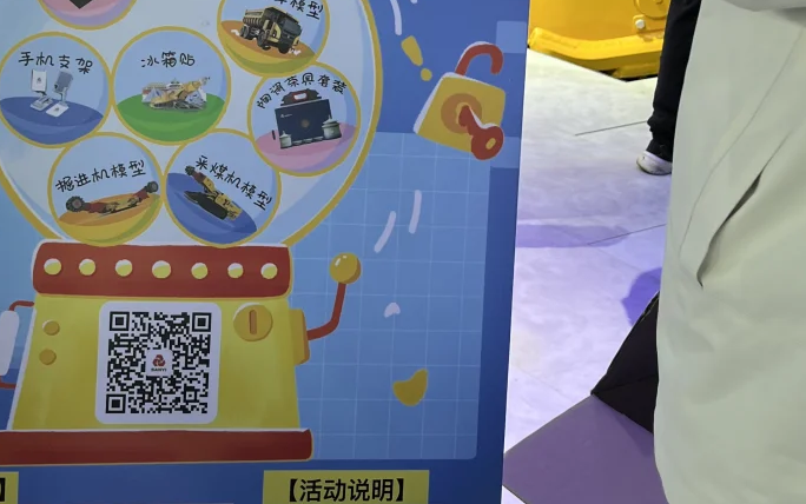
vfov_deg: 22.2
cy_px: 138
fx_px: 1274
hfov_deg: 34.5
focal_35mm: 58
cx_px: 222
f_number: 1.6
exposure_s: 1/116
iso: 32
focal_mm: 5.1
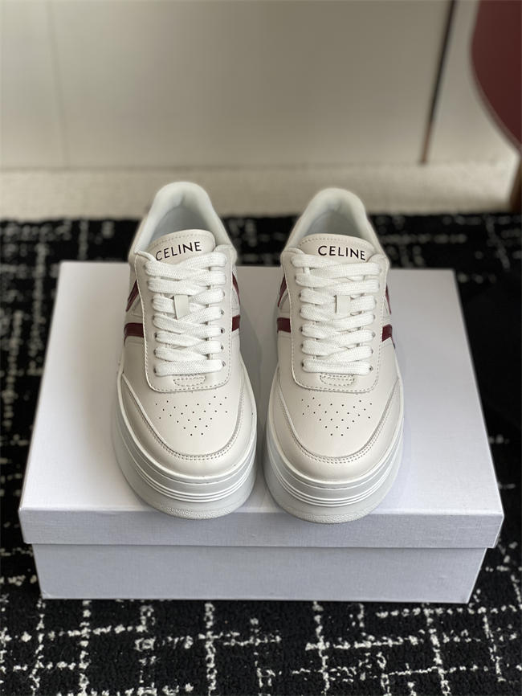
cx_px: 261
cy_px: 348
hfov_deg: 28.0
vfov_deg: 36.8
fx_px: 1045
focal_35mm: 52
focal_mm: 6
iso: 20
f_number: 2
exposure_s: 1/268
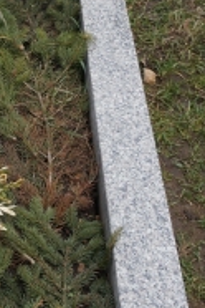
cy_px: 187
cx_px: -139
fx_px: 880
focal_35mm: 103
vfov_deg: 19.8
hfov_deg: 12.4
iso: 100
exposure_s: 1/80
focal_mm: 16
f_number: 5.6
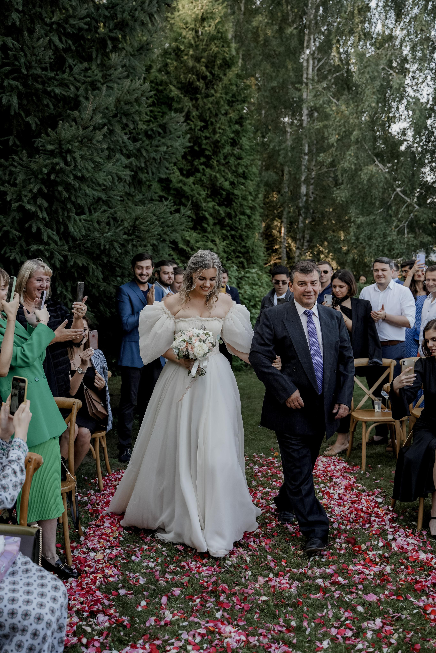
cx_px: 218
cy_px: 326
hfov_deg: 36.9
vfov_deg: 53.1
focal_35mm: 36
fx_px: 654
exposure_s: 1/800
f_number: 2.8
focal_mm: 36
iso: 400
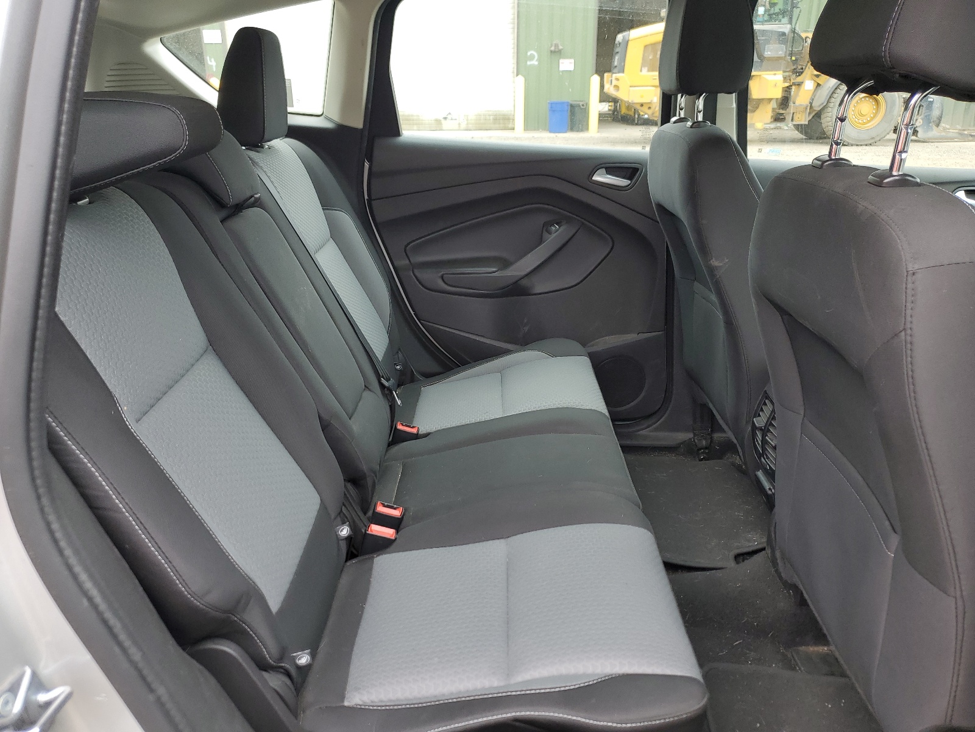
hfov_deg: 67.3
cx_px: 488
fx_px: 732
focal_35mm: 26
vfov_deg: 53.1
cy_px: 366
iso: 50
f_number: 1.5
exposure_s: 1/125
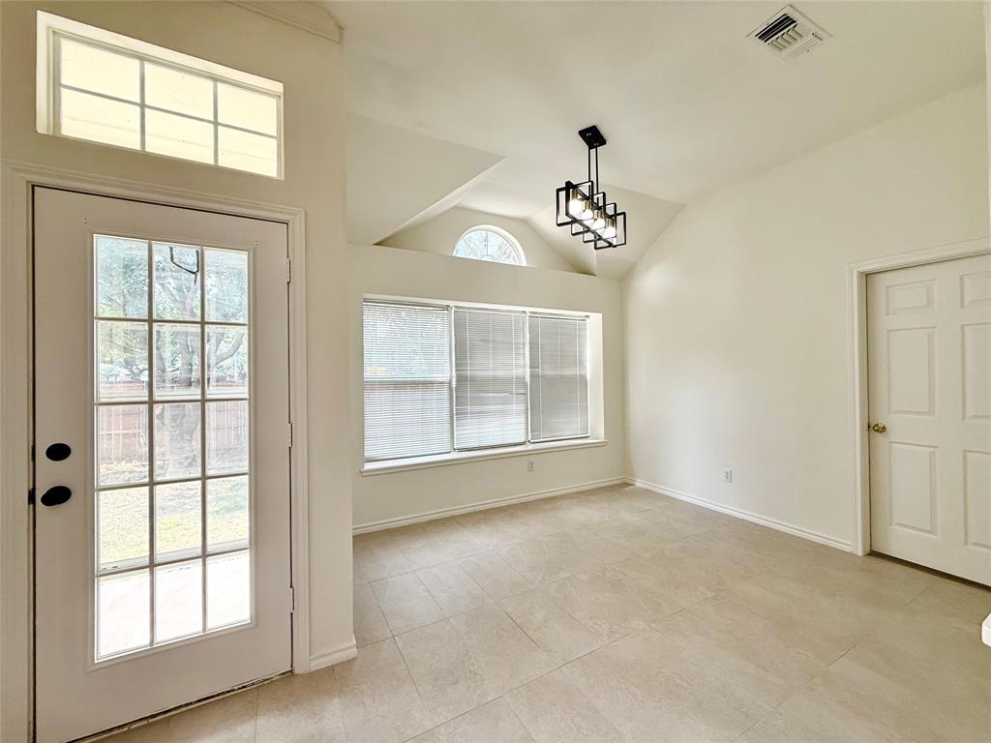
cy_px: 372
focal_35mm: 14
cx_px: 496
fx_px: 401
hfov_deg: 102.1
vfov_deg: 85.7
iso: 80
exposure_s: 1/120
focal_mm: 2.22
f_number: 2.2
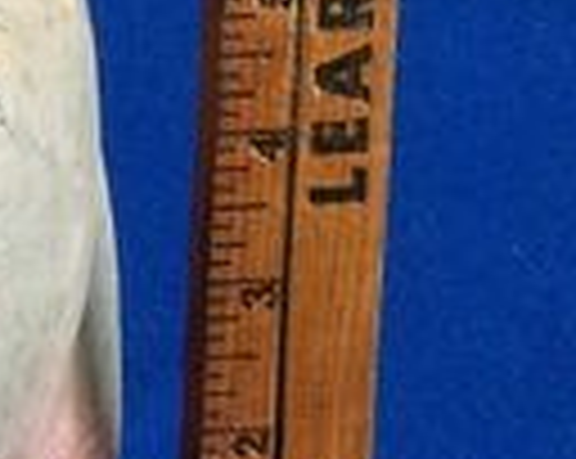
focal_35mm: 199
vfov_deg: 7.6
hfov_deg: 7.8
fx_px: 3387
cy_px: -259
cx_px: -1386
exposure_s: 1/30
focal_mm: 4.15
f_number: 2.2
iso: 64
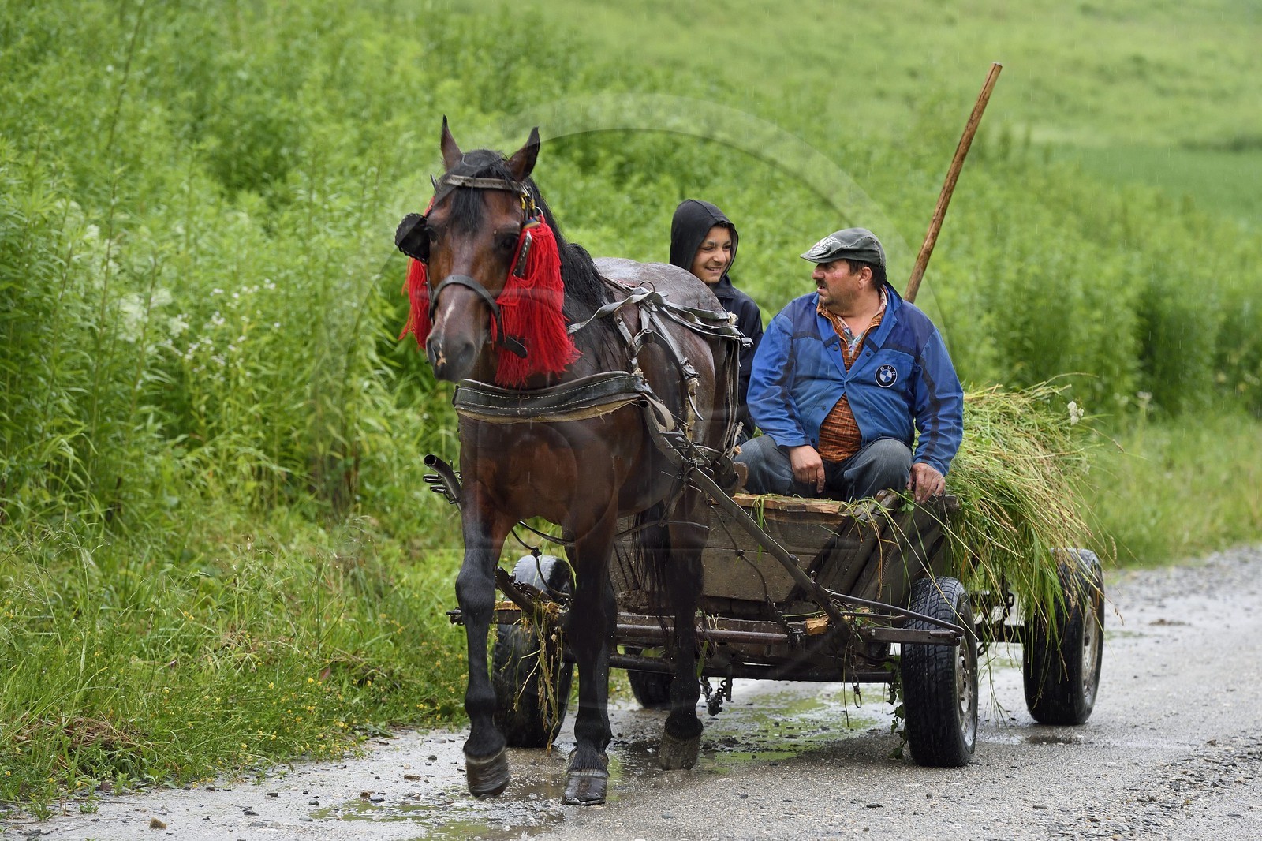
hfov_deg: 12.1
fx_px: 5958
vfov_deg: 8.1
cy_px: 420
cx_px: 631
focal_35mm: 170
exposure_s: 1/250
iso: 1600
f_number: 5
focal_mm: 170
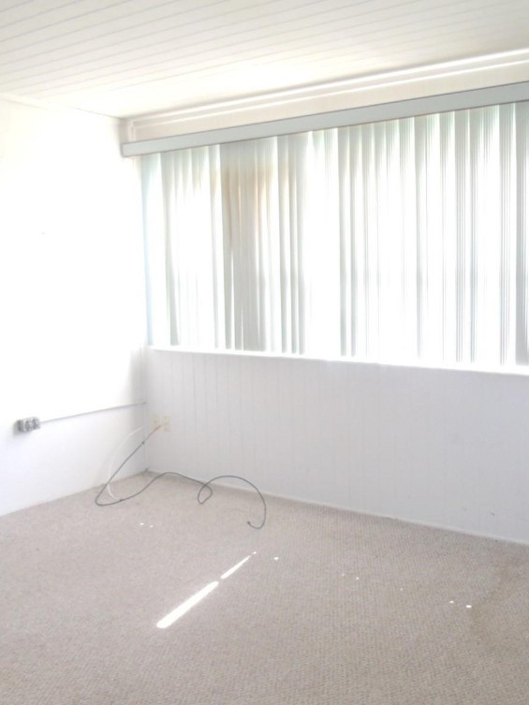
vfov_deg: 53.9
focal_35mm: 34
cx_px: 367
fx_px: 693
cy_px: 350
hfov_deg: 41.1
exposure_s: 1/50
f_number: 3.4
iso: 80
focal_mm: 4.4
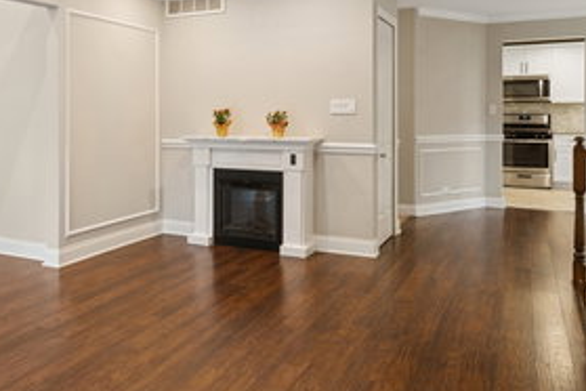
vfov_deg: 41.4
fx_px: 505
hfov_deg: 59.3
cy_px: 111
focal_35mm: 31
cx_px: 212
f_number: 8
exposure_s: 1/6
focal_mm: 12
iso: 200
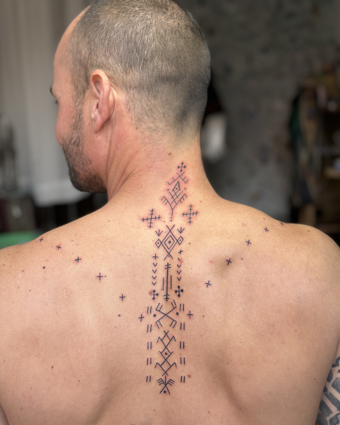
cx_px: 167
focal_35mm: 51
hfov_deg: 29.7
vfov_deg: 36.6
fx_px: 642
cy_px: 223
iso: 64
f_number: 1.78
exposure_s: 1/146
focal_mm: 6.86
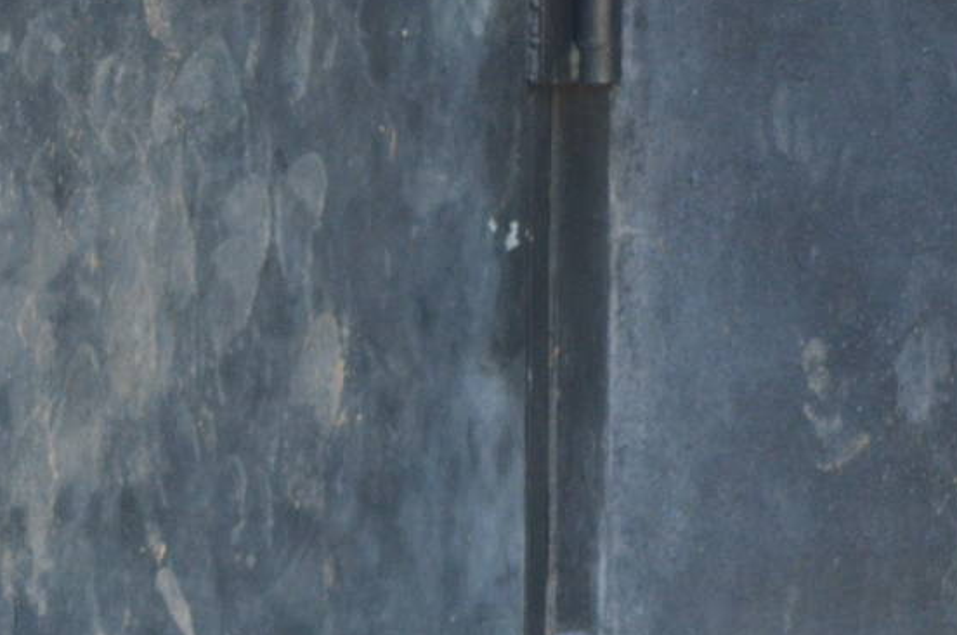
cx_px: -101
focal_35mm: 1044
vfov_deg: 1.3
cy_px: 881
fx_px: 27705
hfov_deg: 2.0
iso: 1600
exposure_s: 1/320
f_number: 5
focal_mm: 240
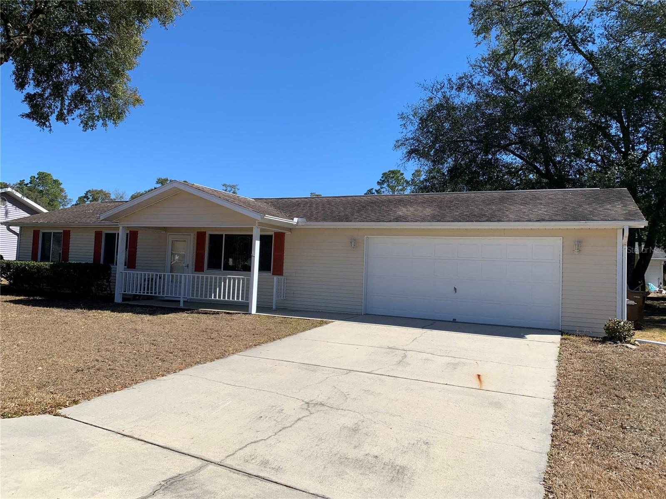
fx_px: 500
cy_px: 250
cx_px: 333
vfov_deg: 53.1
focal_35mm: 26
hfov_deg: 67.3
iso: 25
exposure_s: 1/2481
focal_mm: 4.25
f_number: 1.8
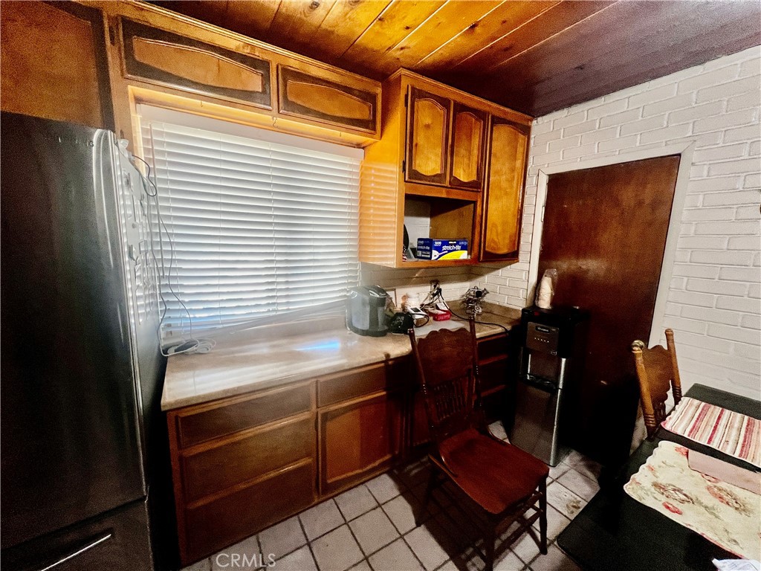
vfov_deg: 89.9
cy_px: 286
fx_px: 286
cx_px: 380
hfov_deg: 106.2
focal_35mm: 13
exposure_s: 1/120
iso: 200
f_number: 1.8
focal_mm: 1.57
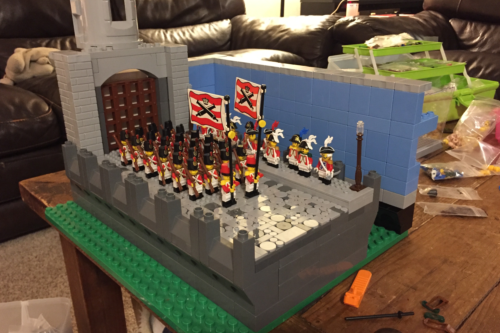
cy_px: 172
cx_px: 248
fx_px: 431
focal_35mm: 31
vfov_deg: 42.3
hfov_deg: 60.3
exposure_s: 1/15
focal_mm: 4.15
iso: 320
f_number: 2.2
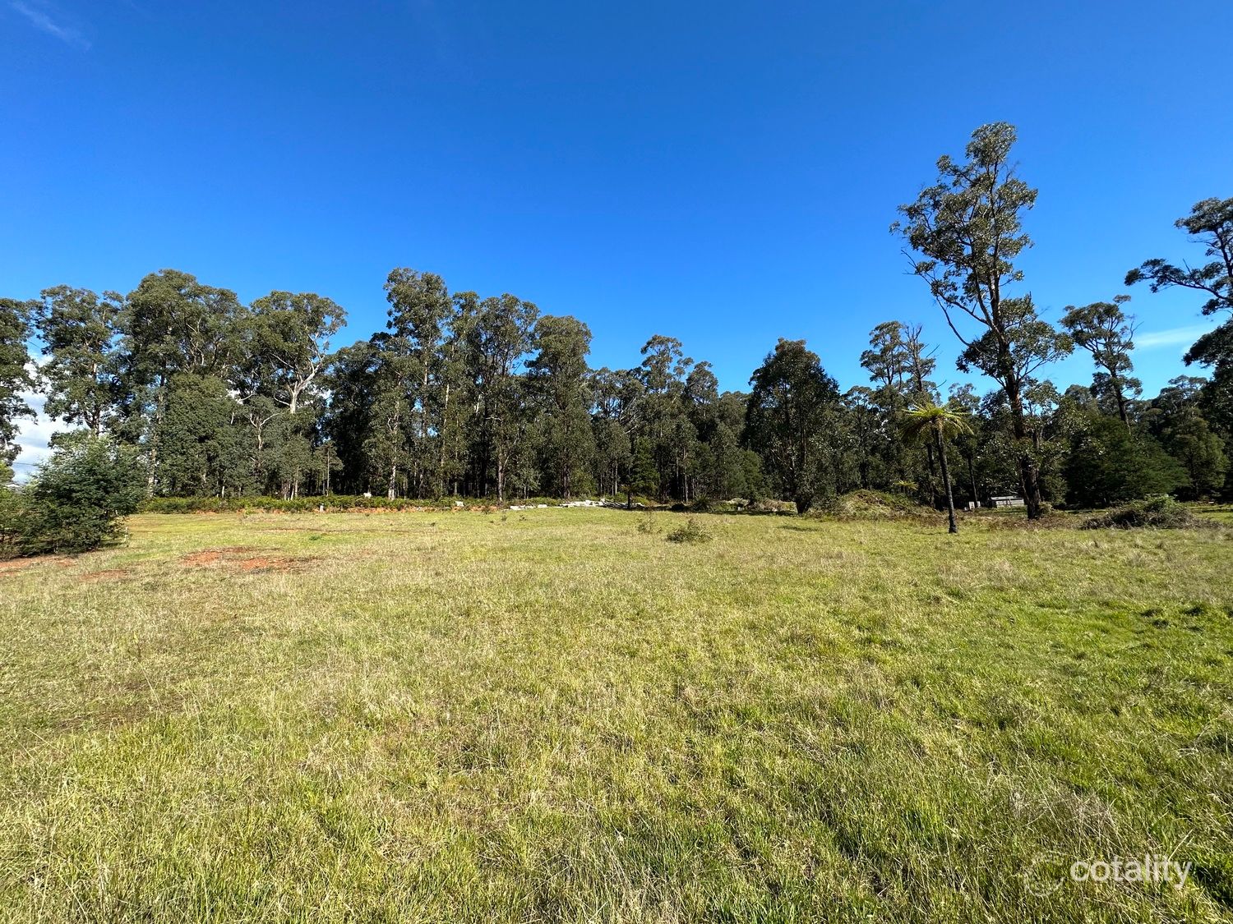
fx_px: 499
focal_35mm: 14
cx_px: 616
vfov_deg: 85.7
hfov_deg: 102.1
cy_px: 462
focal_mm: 2.22
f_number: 2.2
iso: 40
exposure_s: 1/1024
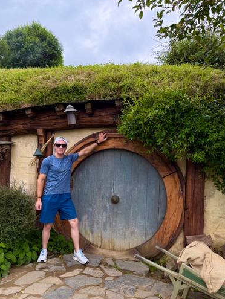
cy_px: 180
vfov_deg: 57.8
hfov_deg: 45.5
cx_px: 104
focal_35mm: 31
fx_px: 268
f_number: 1.78
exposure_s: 1/822
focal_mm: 6.76
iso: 100
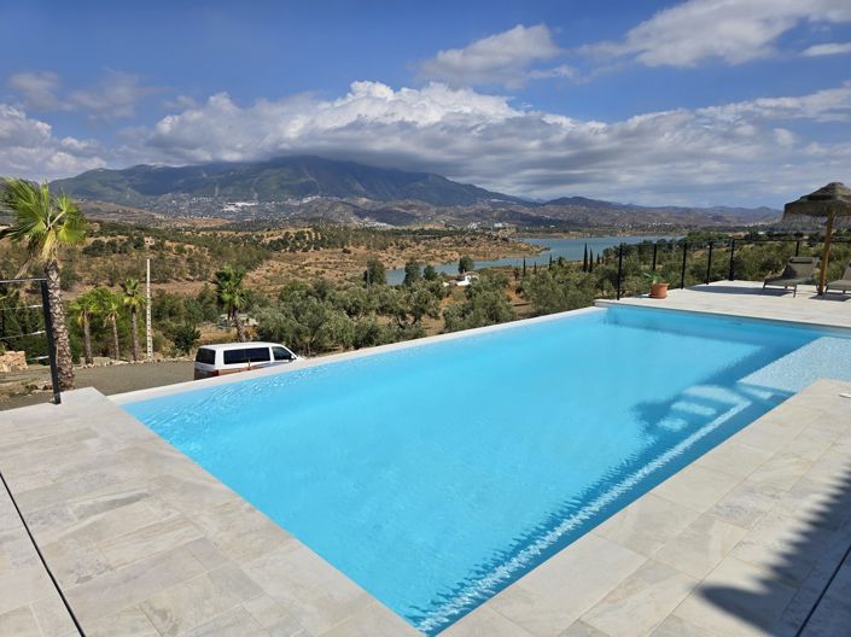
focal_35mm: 23
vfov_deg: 58.8
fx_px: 565
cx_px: 426
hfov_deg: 74.0
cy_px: 318
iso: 12
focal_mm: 6.3
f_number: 1.7
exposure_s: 1/1819
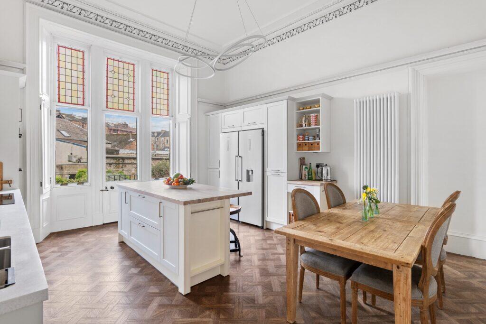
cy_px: 162
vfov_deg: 73.8
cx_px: 243
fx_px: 216
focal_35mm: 16
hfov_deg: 96.7
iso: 400
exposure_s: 1/6
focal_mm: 16
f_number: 8
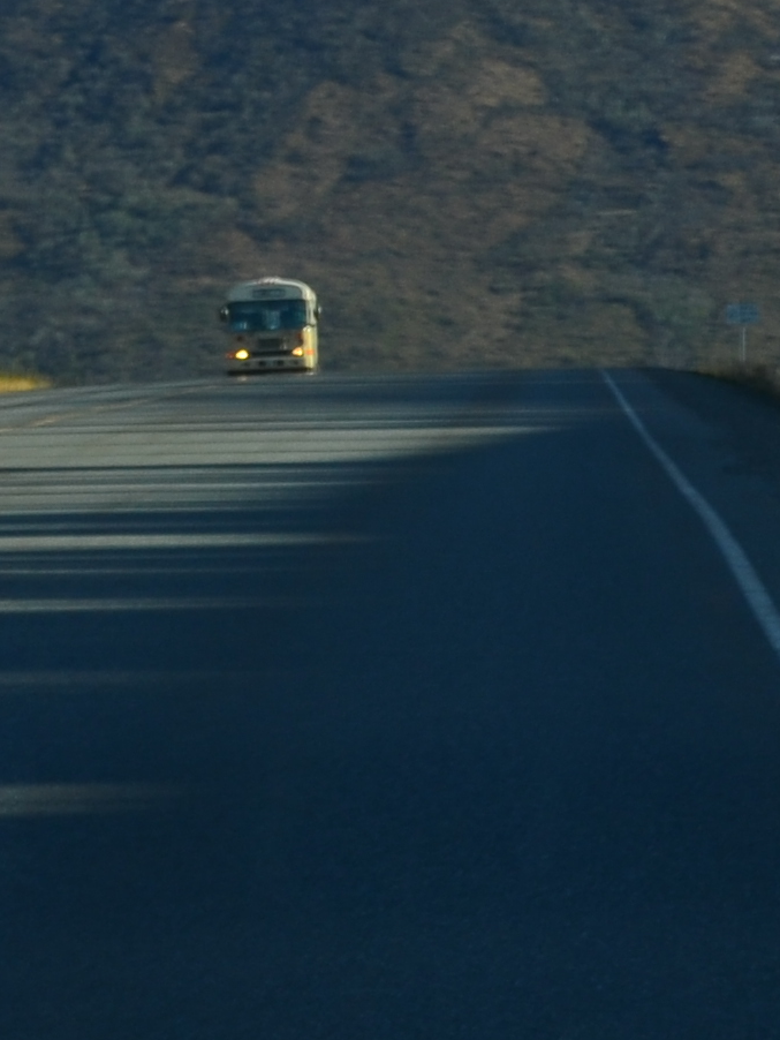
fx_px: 10390
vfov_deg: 5.7
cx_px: 859
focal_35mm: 346
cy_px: -624
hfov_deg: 4.3
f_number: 11
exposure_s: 1/125
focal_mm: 44
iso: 140
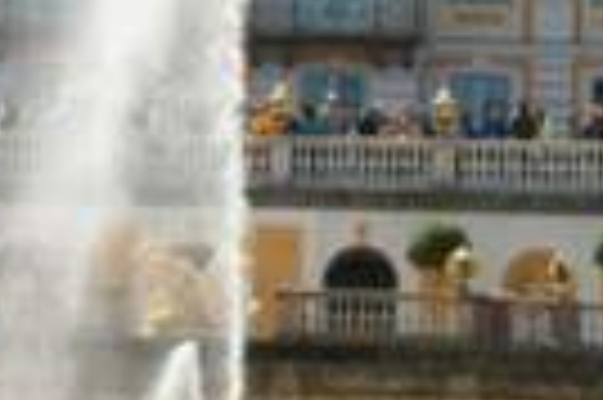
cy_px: 126
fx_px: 11577
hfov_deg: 3.0
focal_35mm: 692
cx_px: 176
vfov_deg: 2.0
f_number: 9
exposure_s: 1/200
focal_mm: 100
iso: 200
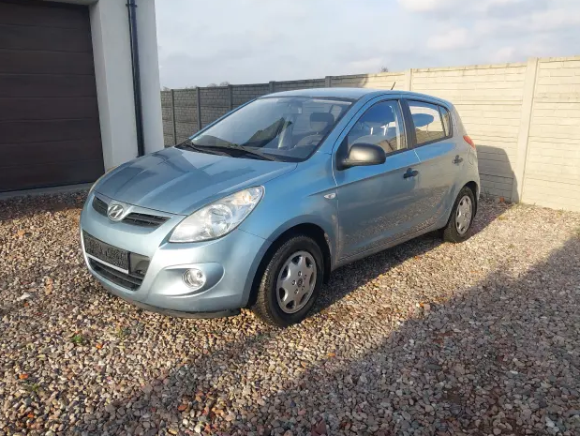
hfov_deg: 58.3
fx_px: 520
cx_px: 283
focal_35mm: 31
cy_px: 218
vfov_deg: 45.5
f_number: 1.8
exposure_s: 1/340
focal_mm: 4.6
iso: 20
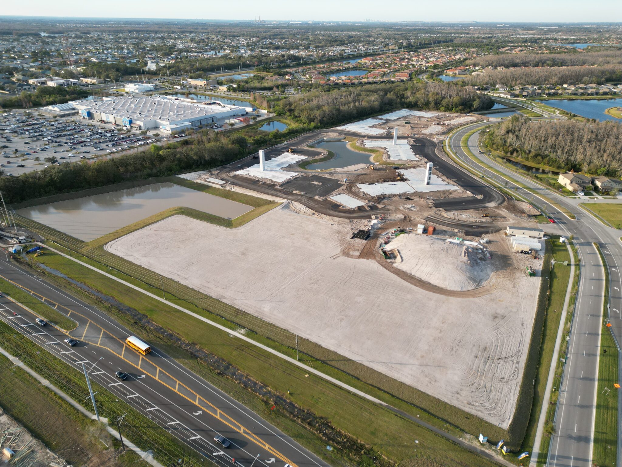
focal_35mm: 24
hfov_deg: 71.6
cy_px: 234
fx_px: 431
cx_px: 311
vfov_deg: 56.8
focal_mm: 6.72
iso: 160
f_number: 1.7
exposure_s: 1/1250
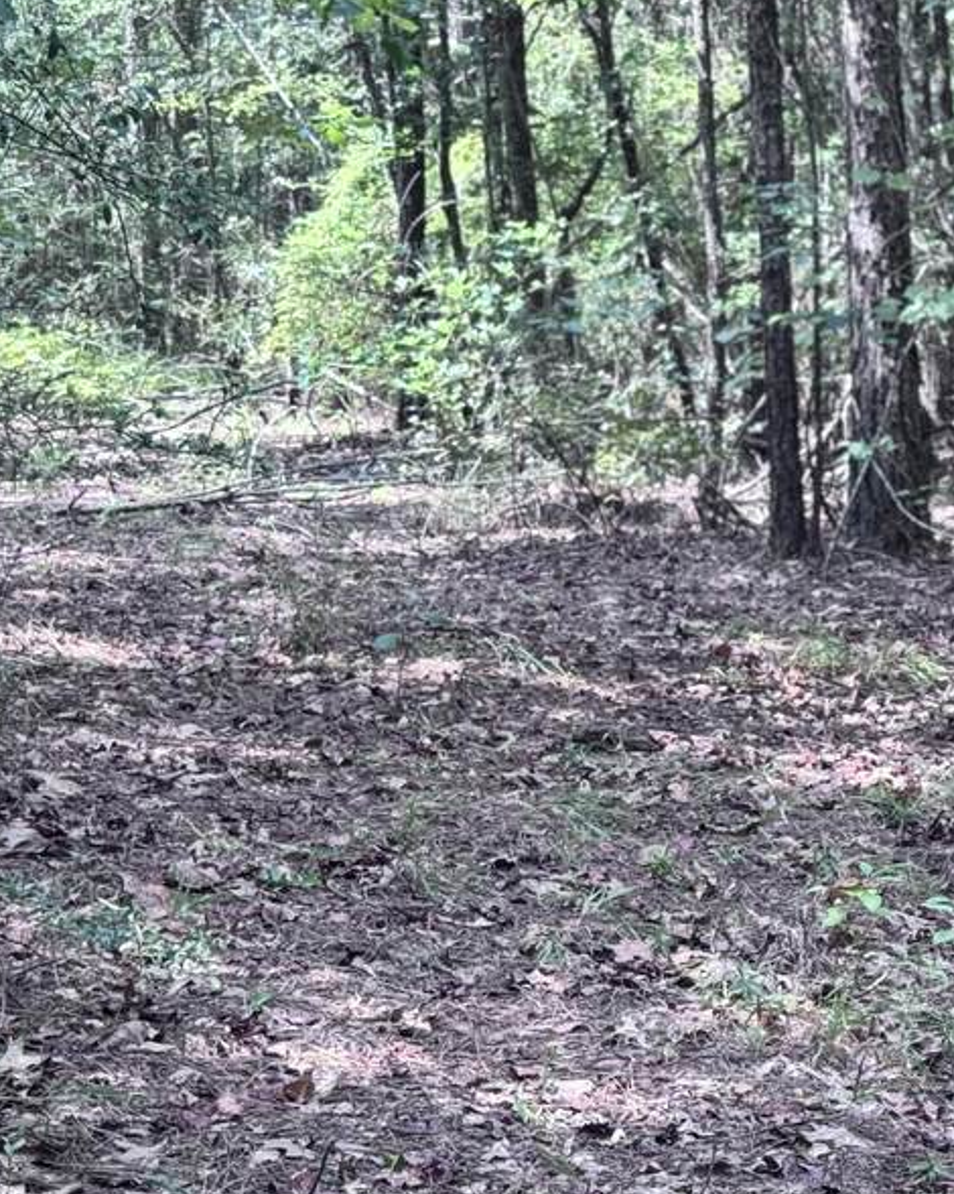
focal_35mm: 102
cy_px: 668
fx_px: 3602
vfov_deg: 18.8
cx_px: 1250
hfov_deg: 14.4
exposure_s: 1/223
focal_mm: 6.76
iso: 64
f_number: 1.78
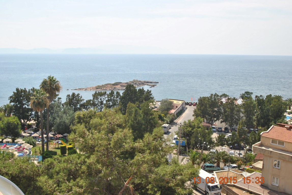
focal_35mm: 36
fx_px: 292
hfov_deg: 53.1
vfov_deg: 37.0
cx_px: 146
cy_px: 98
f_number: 9
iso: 100
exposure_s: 1/200
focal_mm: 24
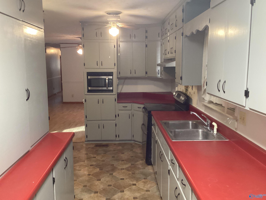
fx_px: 238
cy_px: 100
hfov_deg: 58.4
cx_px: 133
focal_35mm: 31
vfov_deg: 45.4
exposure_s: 1/60
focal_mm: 3.3
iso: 320
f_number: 2.4
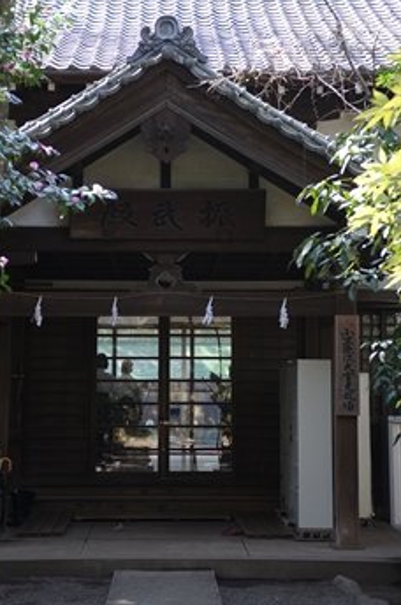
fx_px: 1208
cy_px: 274
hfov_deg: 18.8
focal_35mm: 72
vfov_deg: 28.1
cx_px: 161
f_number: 3.2
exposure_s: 1/200
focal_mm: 55
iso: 500
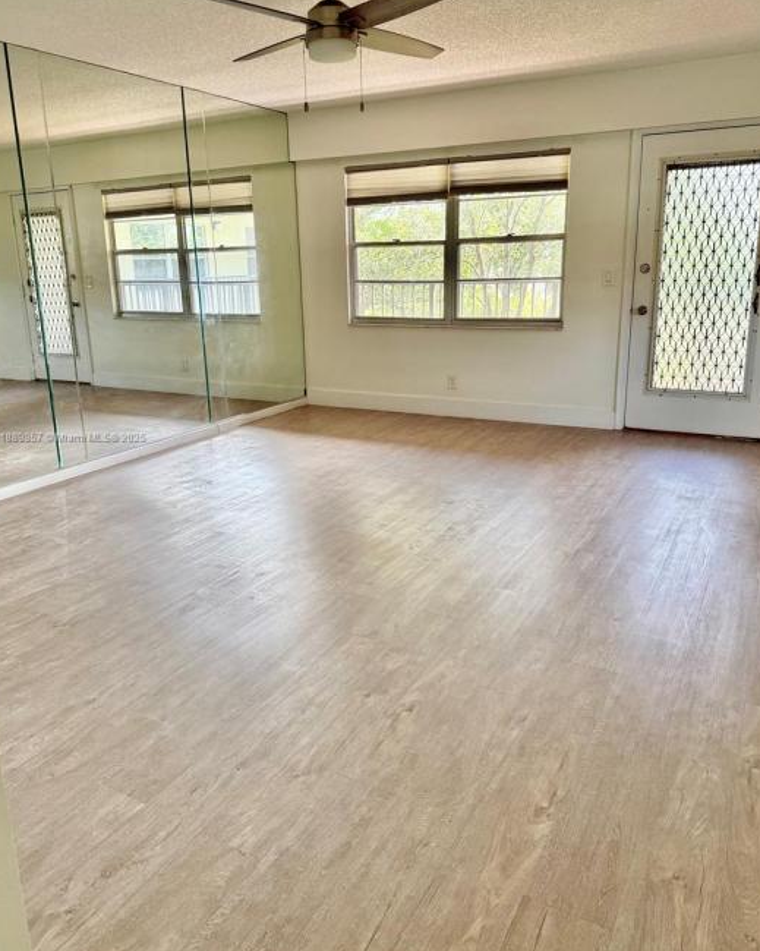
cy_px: 438
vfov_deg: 65.9
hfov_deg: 54.9
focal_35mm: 26
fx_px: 731
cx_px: 379
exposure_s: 1/140
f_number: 1.78
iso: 125
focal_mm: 6.76
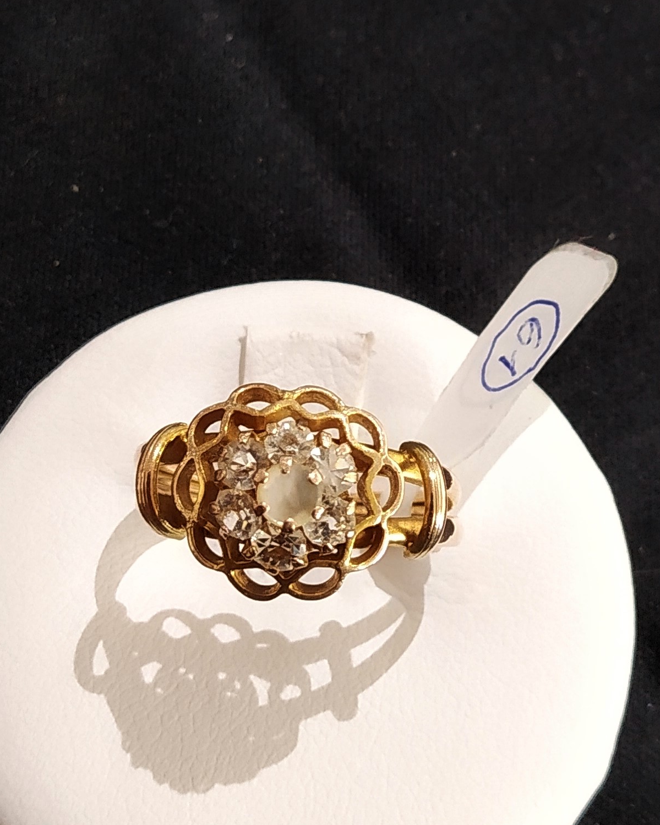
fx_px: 733
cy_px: 466
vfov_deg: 58.6
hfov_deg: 48.4
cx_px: 302
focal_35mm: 30
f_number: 2.2
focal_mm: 3.82
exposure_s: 1/33
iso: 160
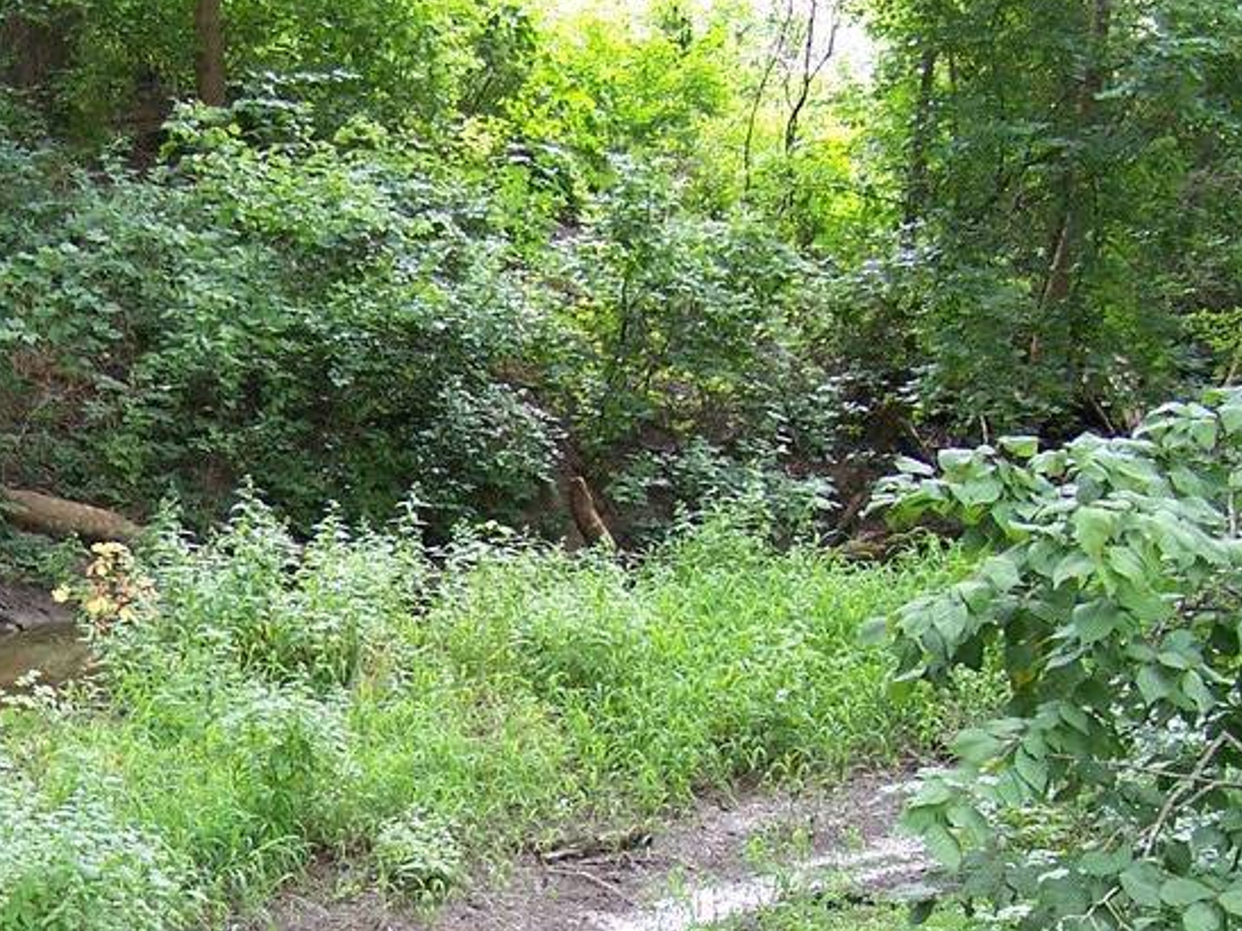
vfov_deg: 16.1
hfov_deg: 21.7
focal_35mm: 89
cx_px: 195
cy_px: 1046
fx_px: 3193
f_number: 2.8
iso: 100
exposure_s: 1/30
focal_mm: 6.3
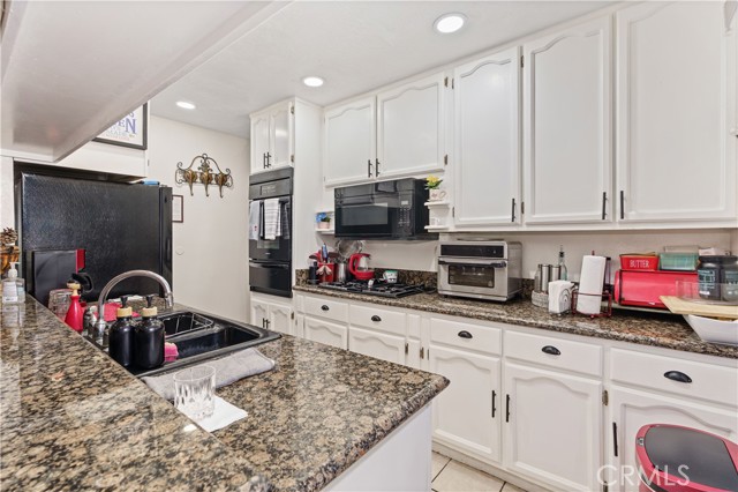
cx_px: 369
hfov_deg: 96.8
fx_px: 328
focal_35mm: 16
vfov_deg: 73.7
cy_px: 246
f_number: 8
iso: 250
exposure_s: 1/6
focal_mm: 16
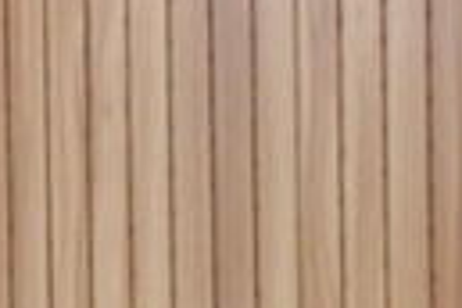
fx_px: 2917
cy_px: 650
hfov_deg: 8.4
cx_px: -587
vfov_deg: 5.9
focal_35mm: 227
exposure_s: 1/160
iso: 3200
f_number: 4
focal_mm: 36.7
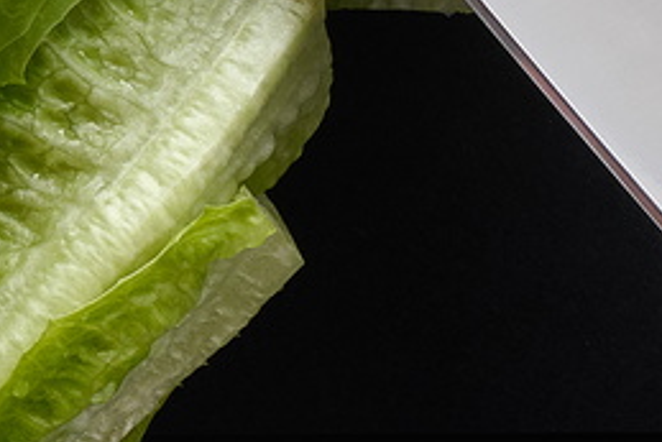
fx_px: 6826
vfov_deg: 3.7
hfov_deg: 5.4
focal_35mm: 371
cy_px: -406
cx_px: -624
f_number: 16
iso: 100
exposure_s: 1/250
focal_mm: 50
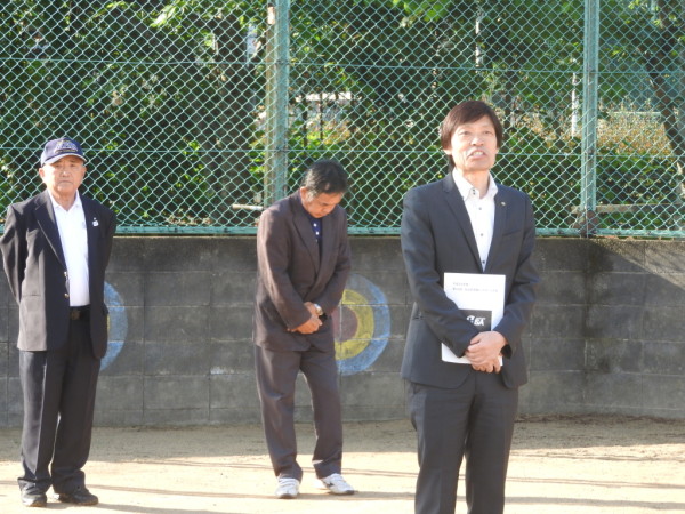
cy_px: 257
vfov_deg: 8.7
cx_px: 342
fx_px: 3364
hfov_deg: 11.6
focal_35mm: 170
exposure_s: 1/60
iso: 100
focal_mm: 30.5
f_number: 5.2
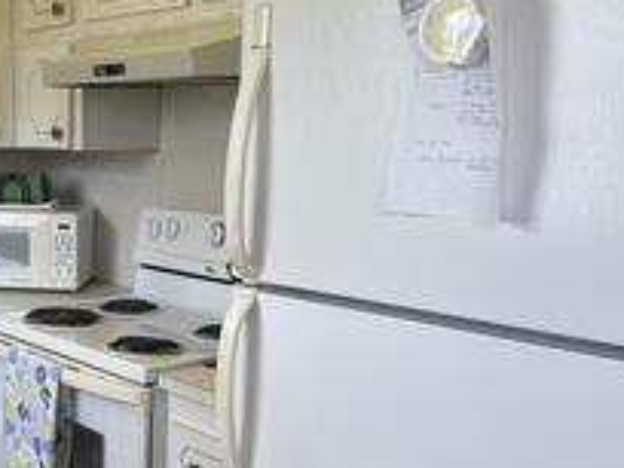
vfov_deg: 28.1
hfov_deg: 35.6
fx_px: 919
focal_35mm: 51
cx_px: 80
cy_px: 355
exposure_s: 1/120
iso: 50
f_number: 1.6
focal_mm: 5.96
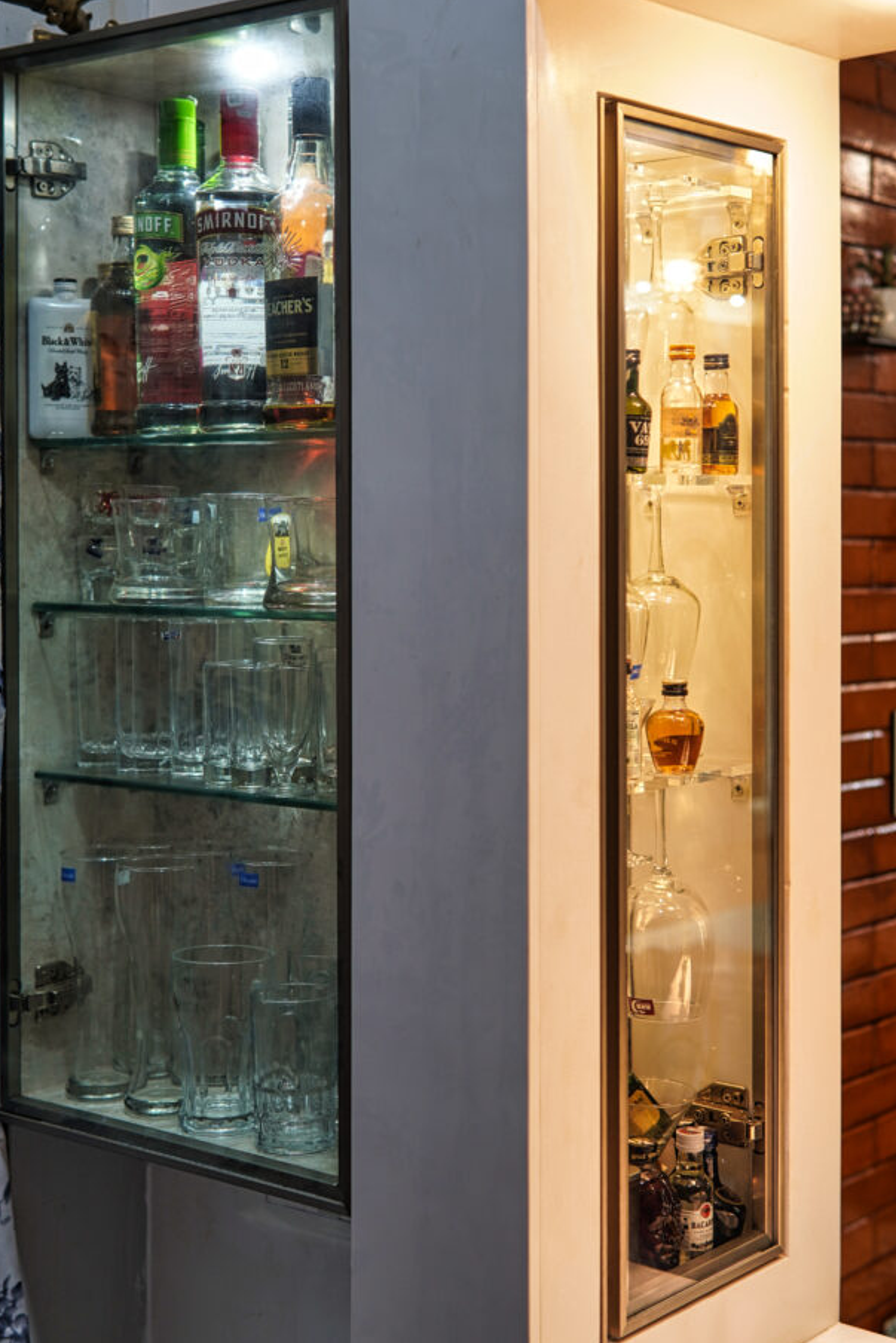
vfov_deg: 38.9
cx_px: 430
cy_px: 695
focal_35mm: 51
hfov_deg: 26.5
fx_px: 1903
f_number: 2.5
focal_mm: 30
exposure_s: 1/30
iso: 100
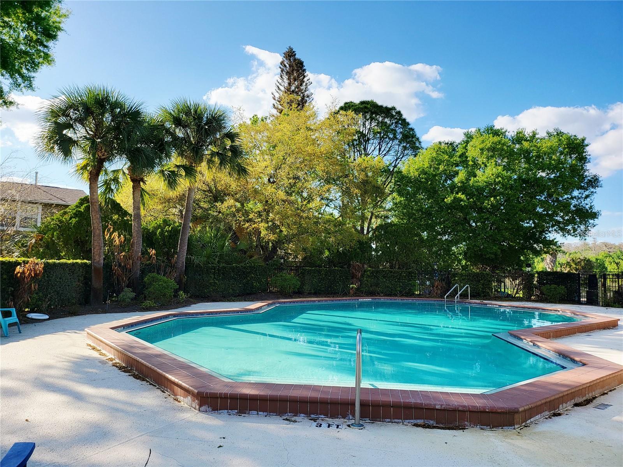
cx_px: 312
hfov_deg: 71.6
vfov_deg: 56.8
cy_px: 234
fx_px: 432
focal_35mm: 24
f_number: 1.8
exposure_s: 1/1399
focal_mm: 5
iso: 40
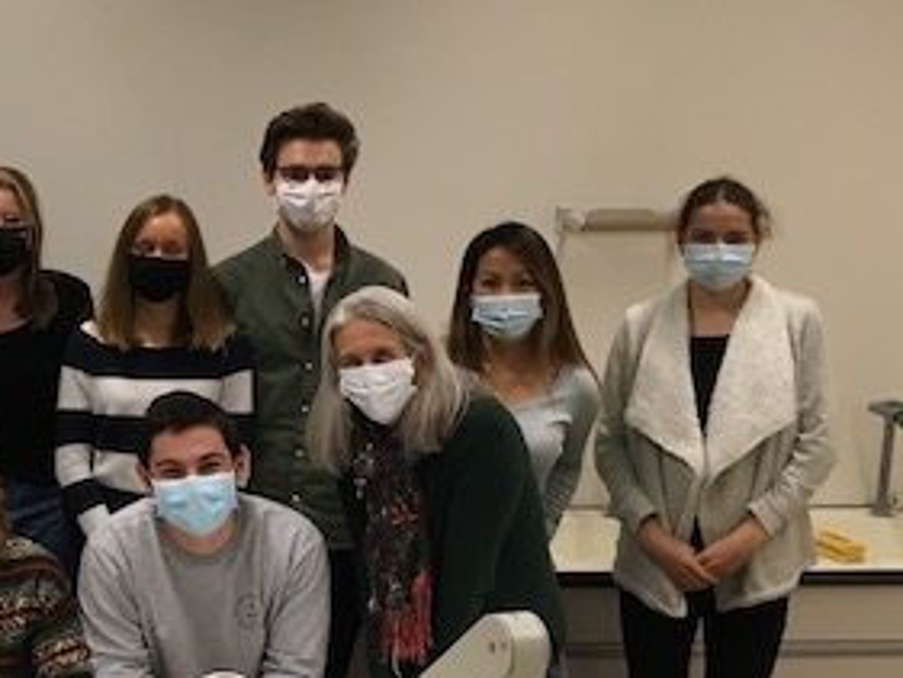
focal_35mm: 66
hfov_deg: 27.5
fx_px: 1722
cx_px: -19
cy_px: 386
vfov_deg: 22.3
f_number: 2.2
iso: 100
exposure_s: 1/33
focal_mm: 4.15
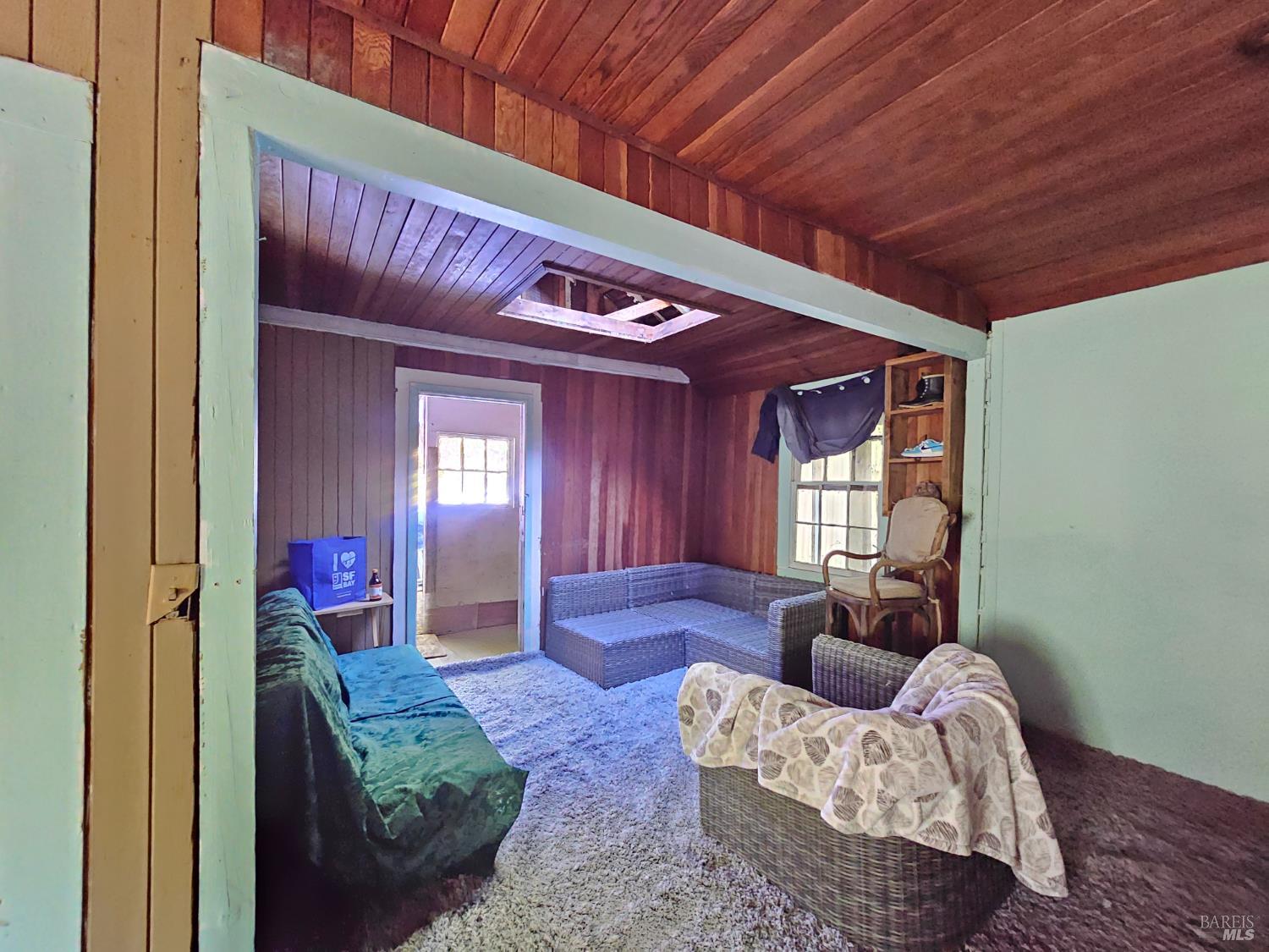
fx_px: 477
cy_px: 476
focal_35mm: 13
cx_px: 634
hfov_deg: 106.2
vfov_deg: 89.9
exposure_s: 1/24
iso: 3200
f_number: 2.2
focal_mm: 2.2
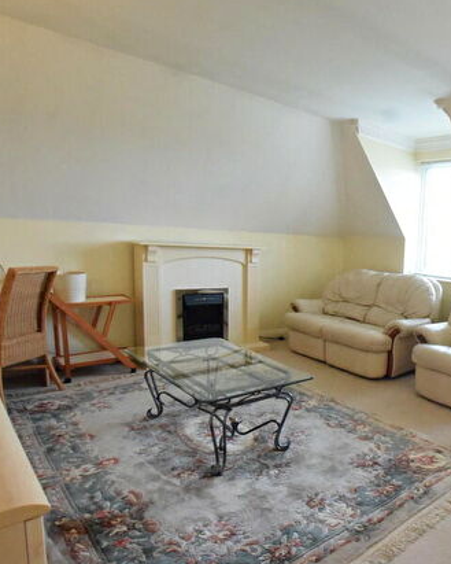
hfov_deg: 49.6
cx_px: 436
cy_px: 304
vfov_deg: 70.2
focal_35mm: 24
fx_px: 400
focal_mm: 10
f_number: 8
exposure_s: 1/250
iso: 6400
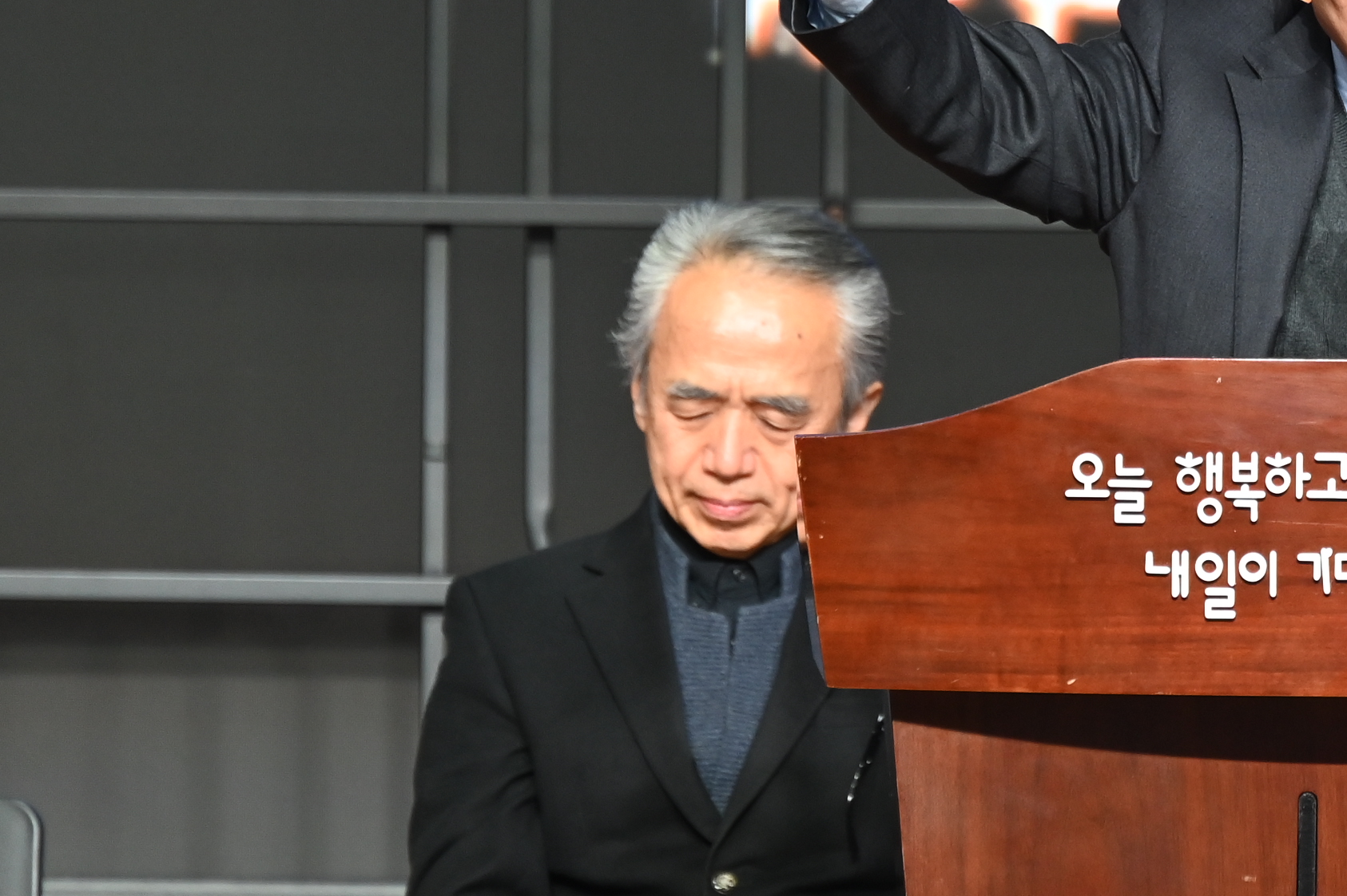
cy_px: -30
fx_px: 17580
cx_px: 1413
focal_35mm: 470
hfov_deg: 4.4
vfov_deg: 2.9
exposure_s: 1/60
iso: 1250
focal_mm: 175
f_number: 6.3
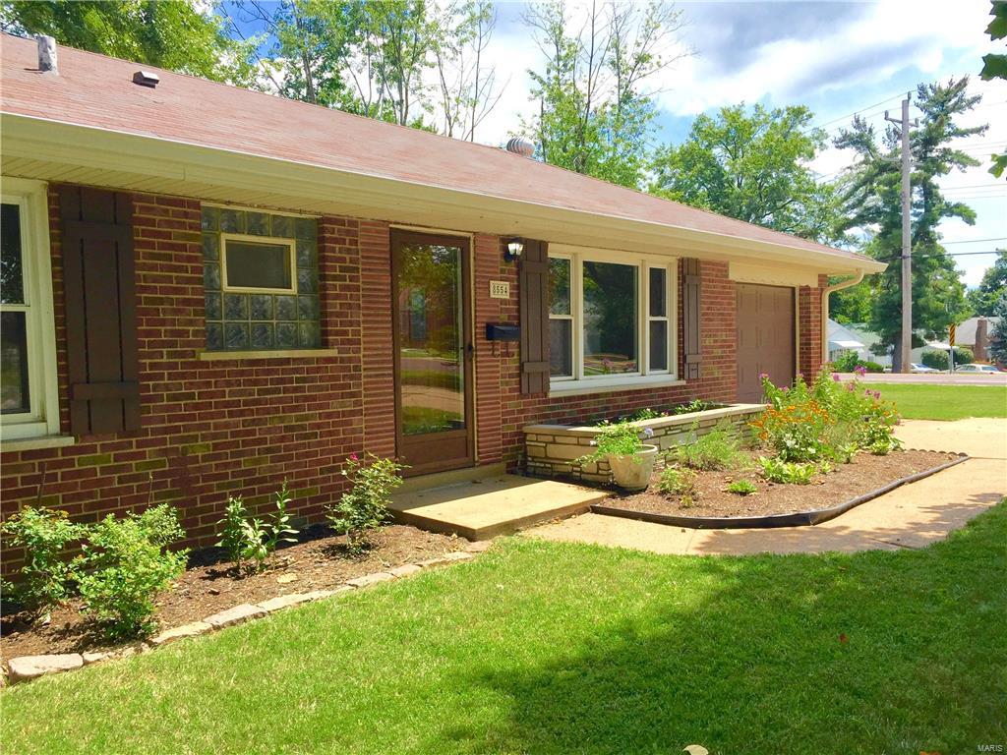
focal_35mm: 29
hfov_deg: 61.7
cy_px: 378
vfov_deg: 48.2
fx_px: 844
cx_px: 504
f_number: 2.2
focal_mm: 4.15
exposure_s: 1/1276
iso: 32
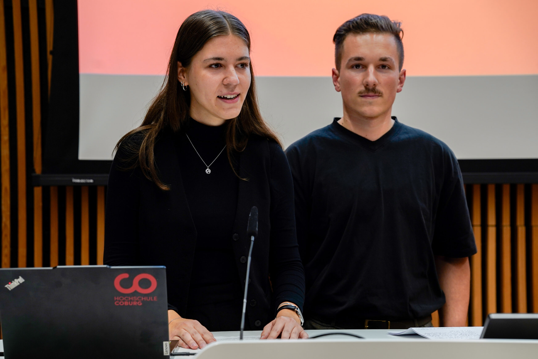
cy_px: 180
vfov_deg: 16.1
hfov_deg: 23.9
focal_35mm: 85
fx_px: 1270
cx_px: 269
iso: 400
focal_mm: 85
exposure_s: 1/60
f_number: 4.5
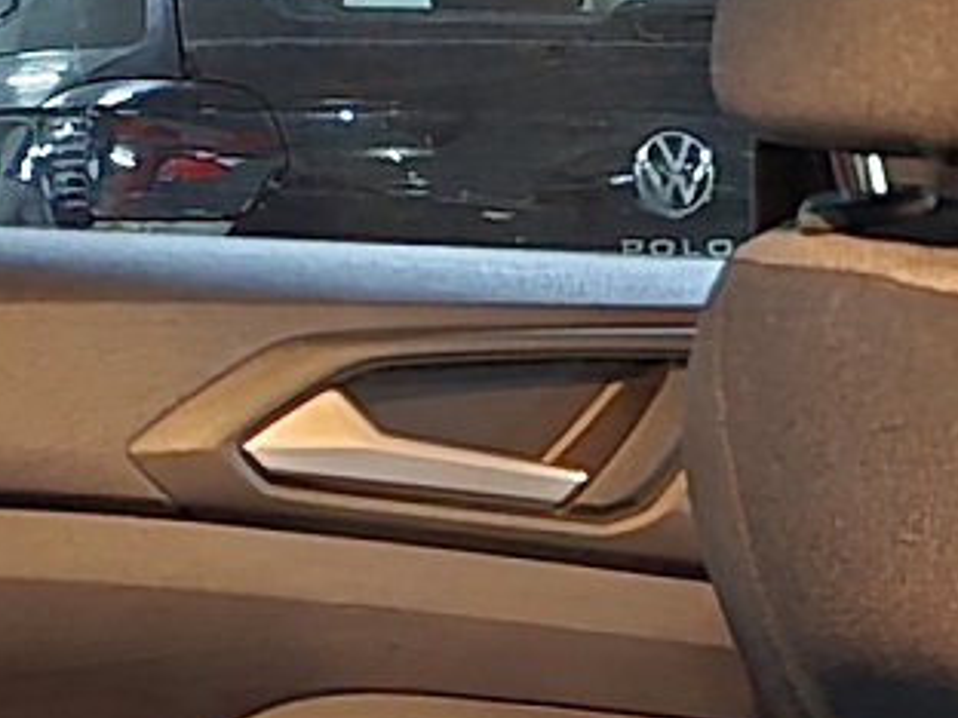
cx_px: 1228
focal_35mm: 177
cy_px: 1267
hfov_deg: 10.9
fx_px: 4898
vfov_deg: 8.1
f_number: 1.7
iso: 3200
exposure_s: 1/13.4
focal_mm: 6.3
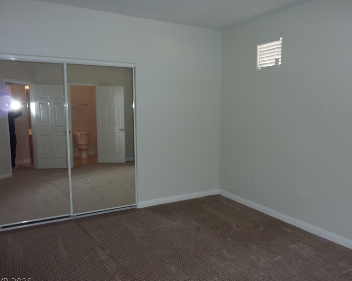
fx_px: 281
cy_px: 142
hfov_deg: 64.0
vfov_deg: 53.2
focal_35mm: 27
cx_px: 186
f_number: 3.3
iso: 200
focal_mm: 4.1
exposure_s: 1/60
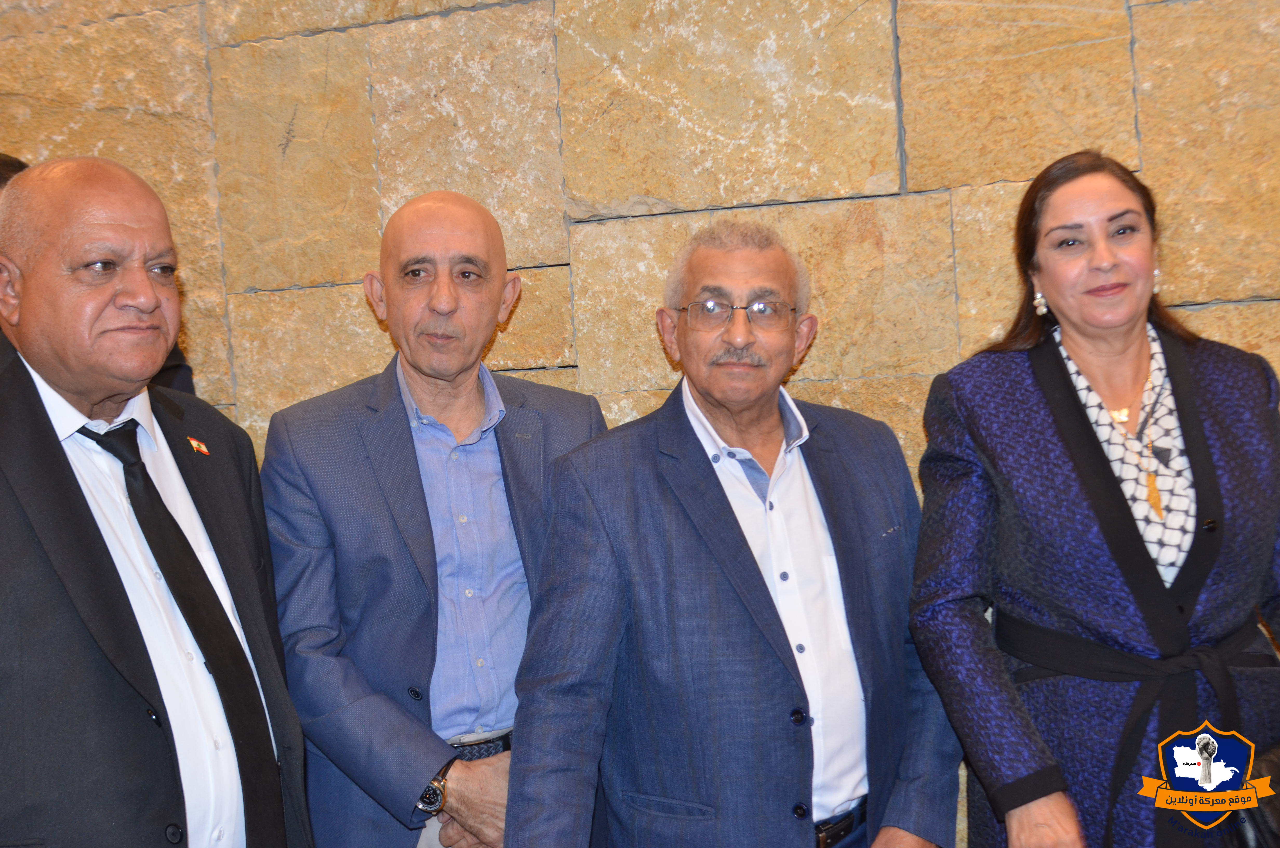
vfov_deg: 36.7
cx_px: 640
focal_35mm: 36
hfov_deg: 53.2
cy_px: 424
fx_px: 1277
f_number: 4
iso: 800
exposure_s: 1/60
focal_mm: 24
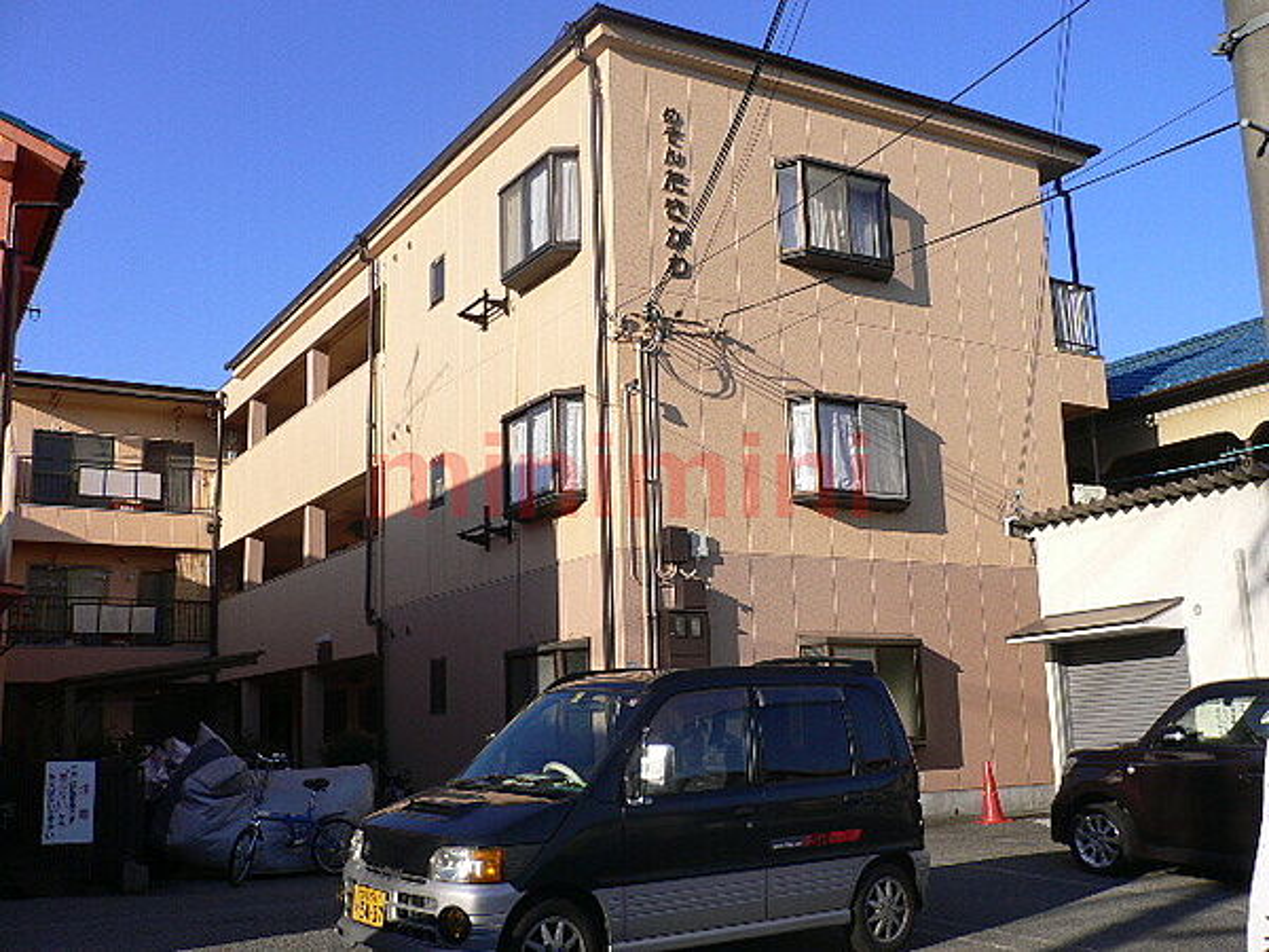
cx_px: 634
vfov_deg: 40.7
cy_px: 476
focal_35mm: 35
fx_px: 1283
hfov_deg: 52.6
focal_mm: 5.8
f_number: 5.6
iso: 80
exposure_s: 1/320
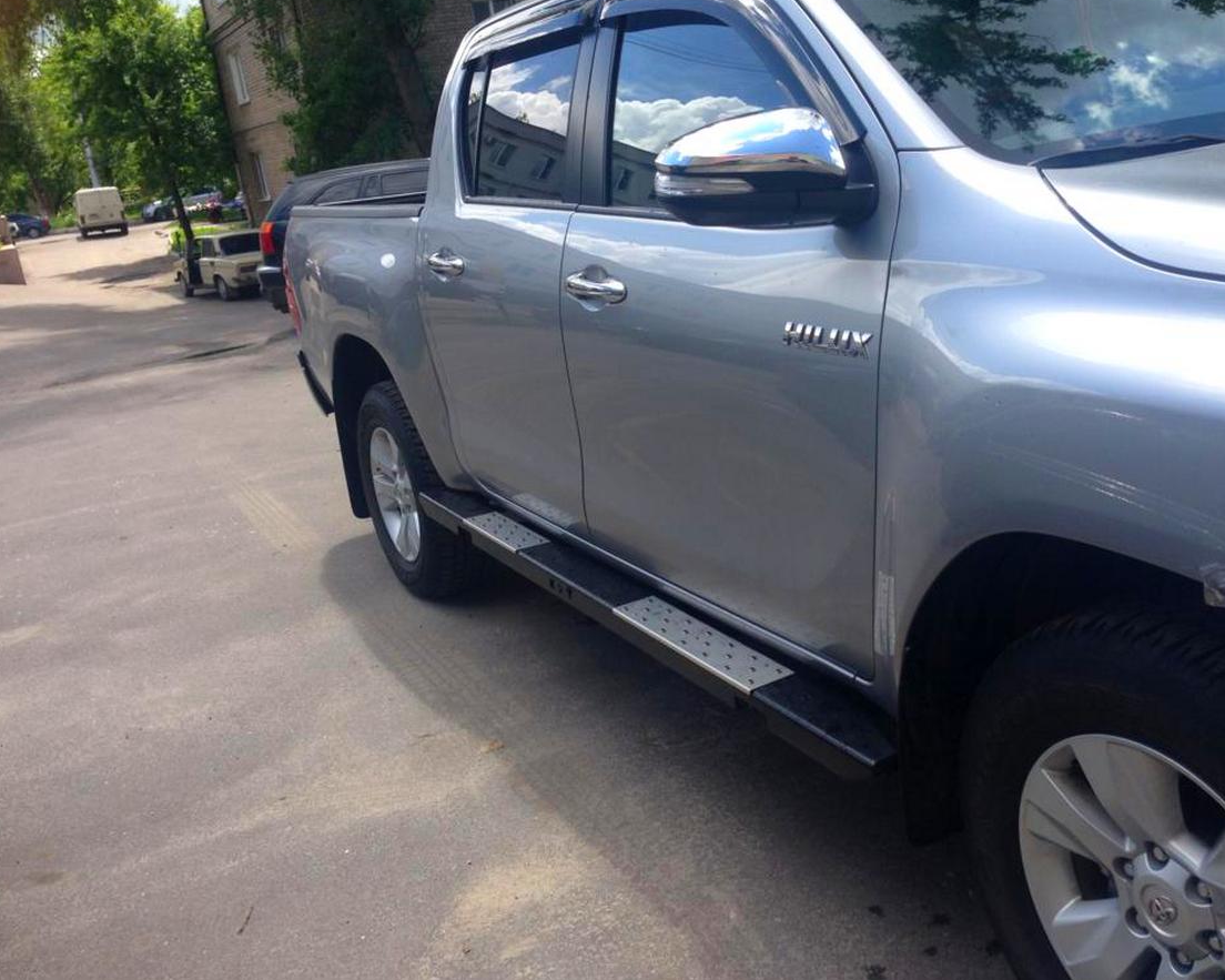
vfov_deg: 42.2
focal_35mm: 35
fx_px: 1269
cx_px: 658
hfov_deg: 51.5
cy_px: 483
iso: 50
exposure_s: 1/565
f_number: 2.4
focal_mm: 4.12
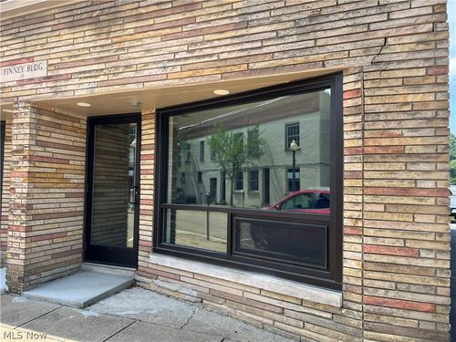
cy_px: 171
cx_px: 228
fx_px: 343
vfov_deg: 53.1
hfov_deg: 67.3
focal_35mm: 26
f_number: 1.5
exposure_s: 1/853
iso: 50
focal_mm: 5.7
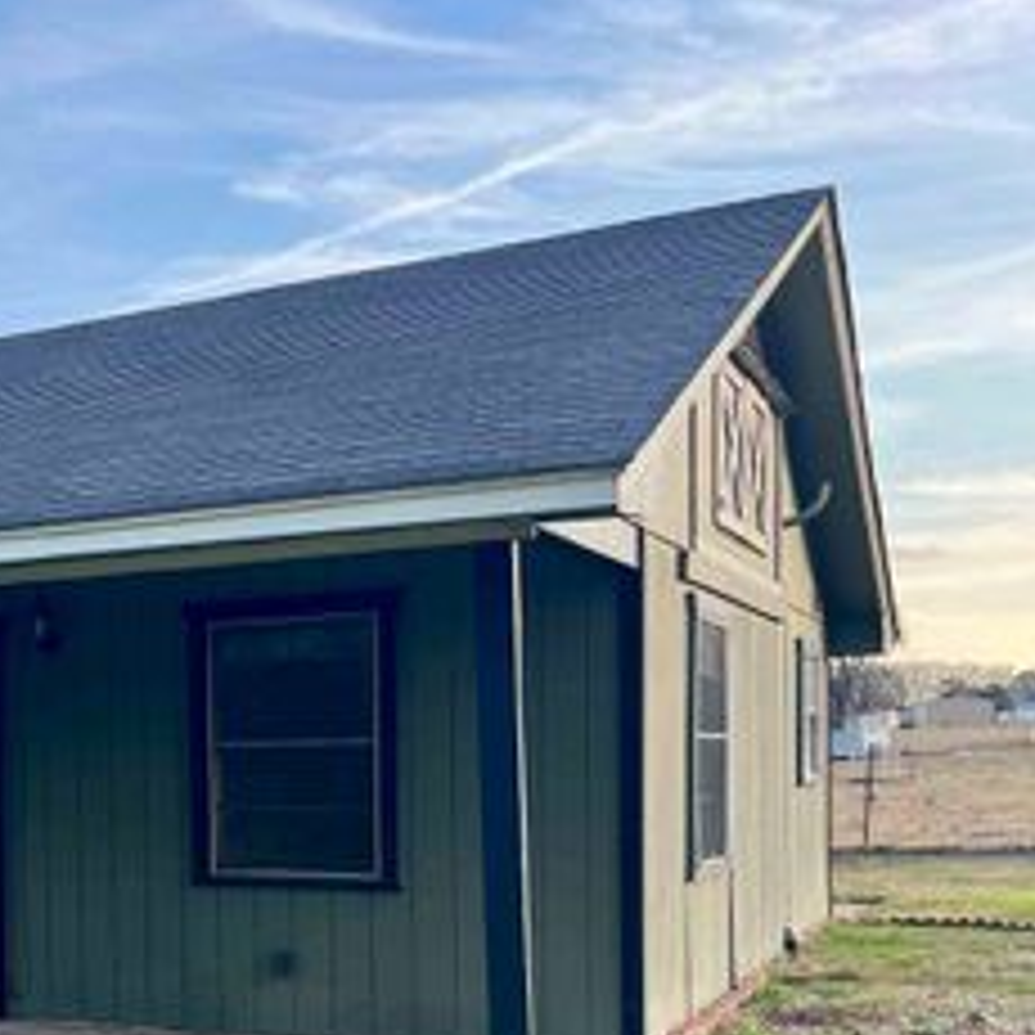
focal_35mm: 50
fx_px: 1691
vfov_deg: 33.0
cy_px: 830
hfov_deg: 31.5
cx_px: 9
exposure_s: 1/495
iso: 50
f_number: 1.5
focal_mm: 5.7
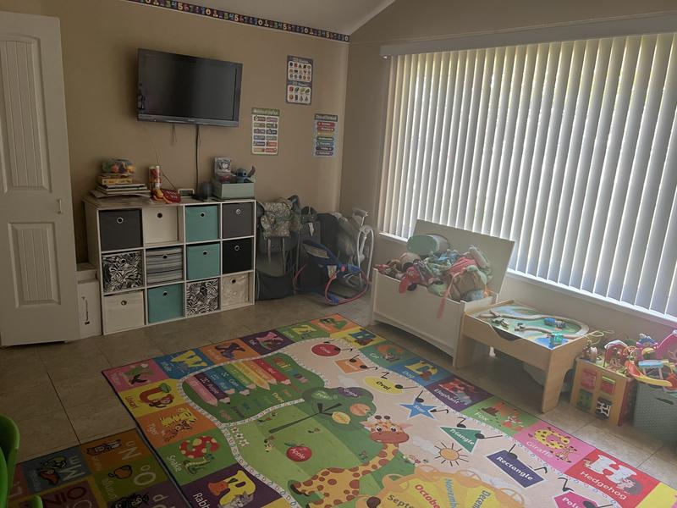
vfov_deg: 53.1
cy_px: 254
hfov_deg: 67.3
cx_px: 338
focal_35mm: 26
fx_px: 508
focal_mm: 5.7
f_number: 1.5
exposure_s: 1/67
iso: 125
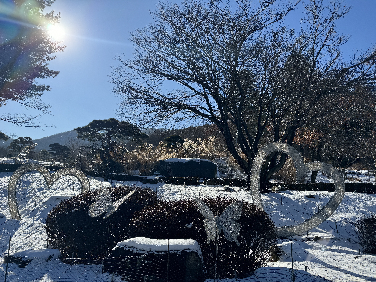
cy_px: 141
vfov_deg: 56.8
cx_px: 188
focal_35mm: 24
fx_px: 261
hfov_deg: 71.6
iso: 80
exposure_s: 1/6410
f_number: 1.78
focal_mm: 6.86
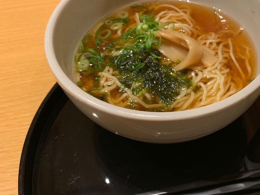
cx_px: 185
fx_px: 285
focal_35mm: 38
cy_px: 83
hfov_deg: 47.7
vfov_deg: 37.6
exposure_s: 1/60
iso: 125
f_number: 1.8
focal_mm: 4.25
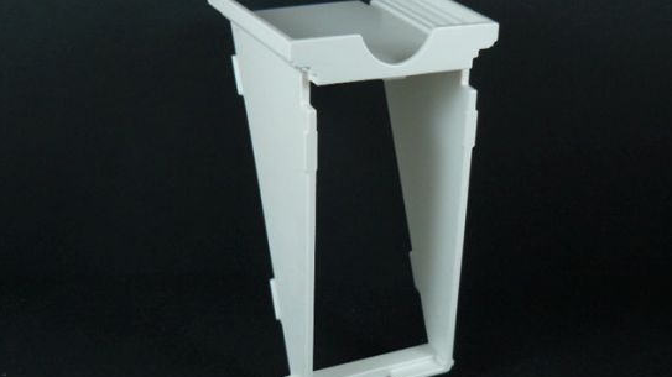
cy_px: 195
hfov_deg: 39.2
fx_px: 944
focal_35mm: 53
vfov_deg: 22.6
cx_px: 337
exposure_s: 1/30
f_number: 2.8
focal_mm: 6
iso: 100
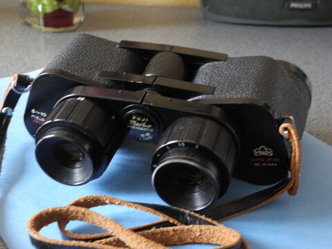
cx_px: 166
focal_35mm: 61
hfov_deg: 31.7
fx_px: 585
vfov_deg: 24.0
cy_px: 124
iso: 400
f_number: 3.5
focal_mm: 13
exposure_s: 1/2.3
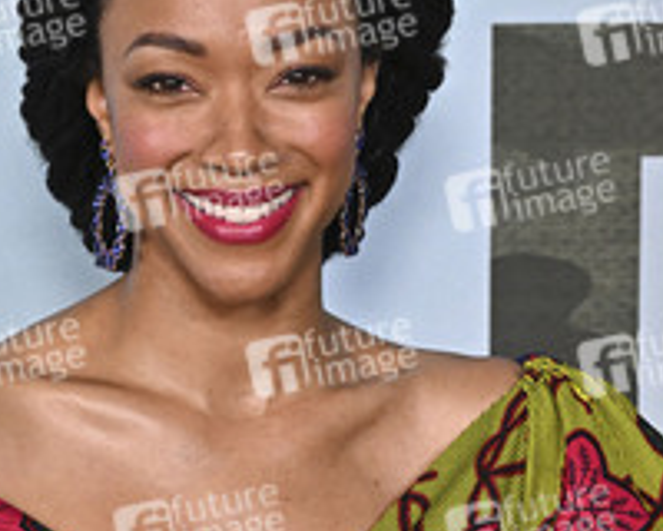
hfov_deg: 11.8
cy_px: 275
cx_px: 244
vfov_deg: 9.5
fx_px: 3198
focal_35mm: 163
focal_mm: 77
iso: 2200
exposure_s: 1/250
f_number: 4.5
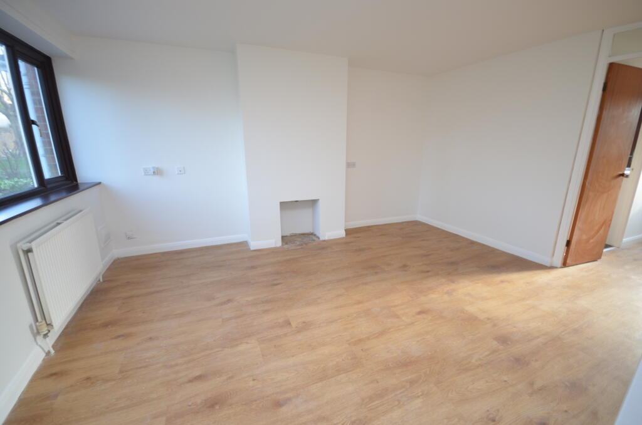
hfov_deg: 100.5
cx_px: 321
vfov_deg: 77.1
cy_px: 212
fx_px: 267
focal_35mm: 15
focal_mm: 10
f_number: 4
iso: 400
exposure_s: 1/60
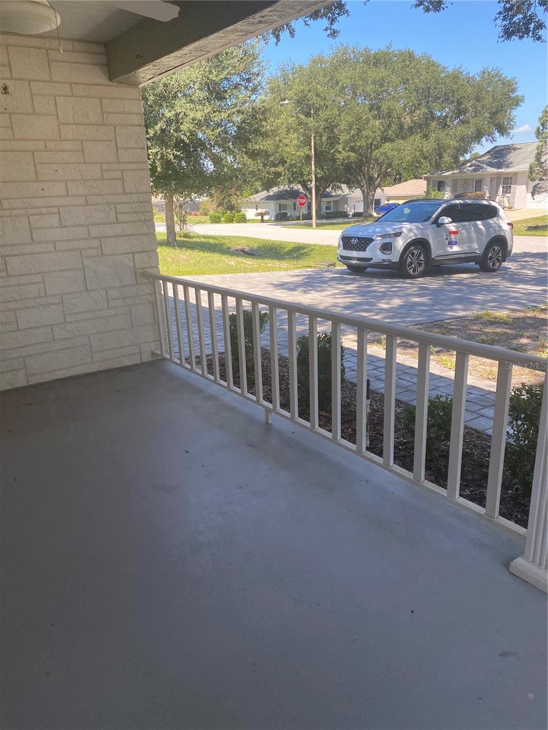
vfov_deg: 67.3
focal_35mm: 26
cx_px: 274
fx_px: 549
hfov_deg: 53.1
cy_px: 365
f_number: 1.8
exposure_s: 1/637
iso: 32
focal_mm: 4.25
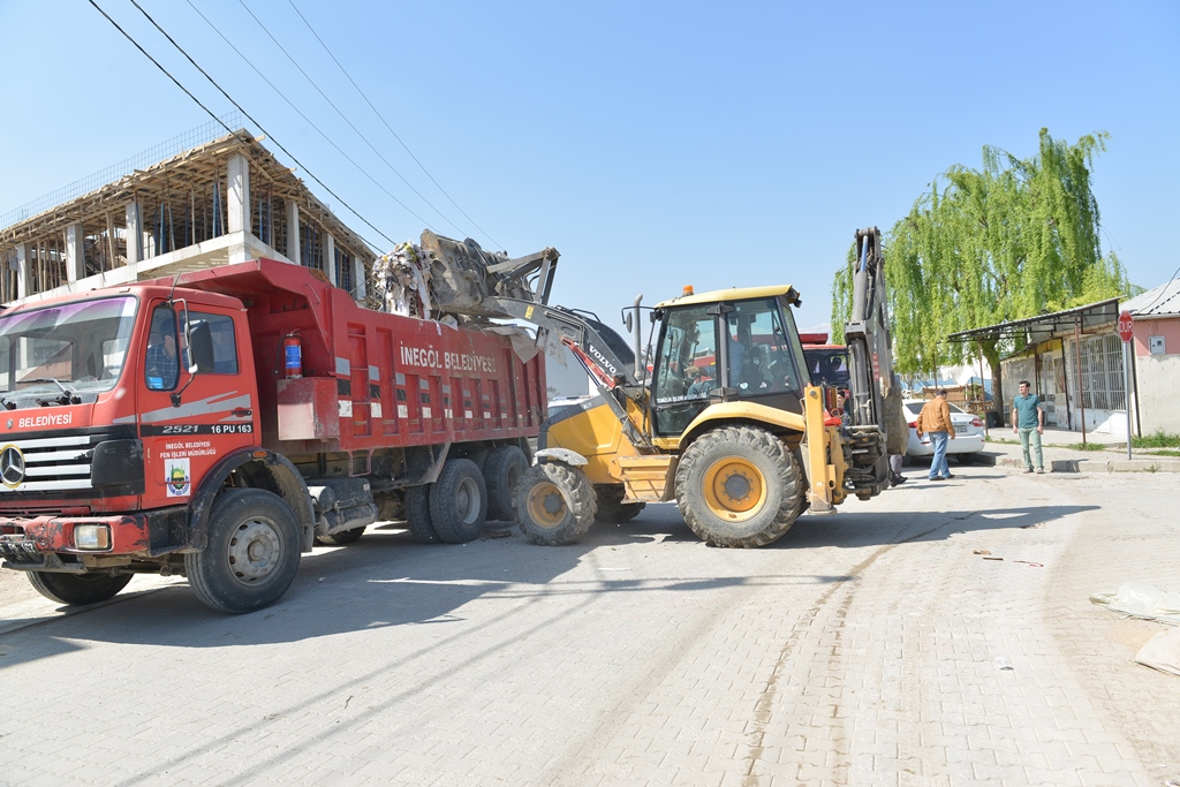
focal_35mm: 24
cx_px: 590
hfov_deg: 73.7
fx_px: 787
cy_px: 394
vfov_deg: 53.1
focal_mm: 24
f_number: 6.3
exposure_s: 1/200
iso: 100
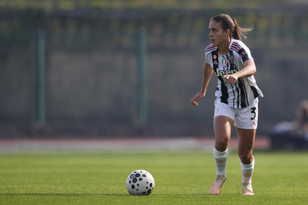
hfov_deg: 5.2
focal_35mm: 400
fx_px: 3421
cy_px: 102
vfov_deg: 3.4
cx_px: 154
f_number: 2.8
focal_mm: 400
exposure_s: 1/2500
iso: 160
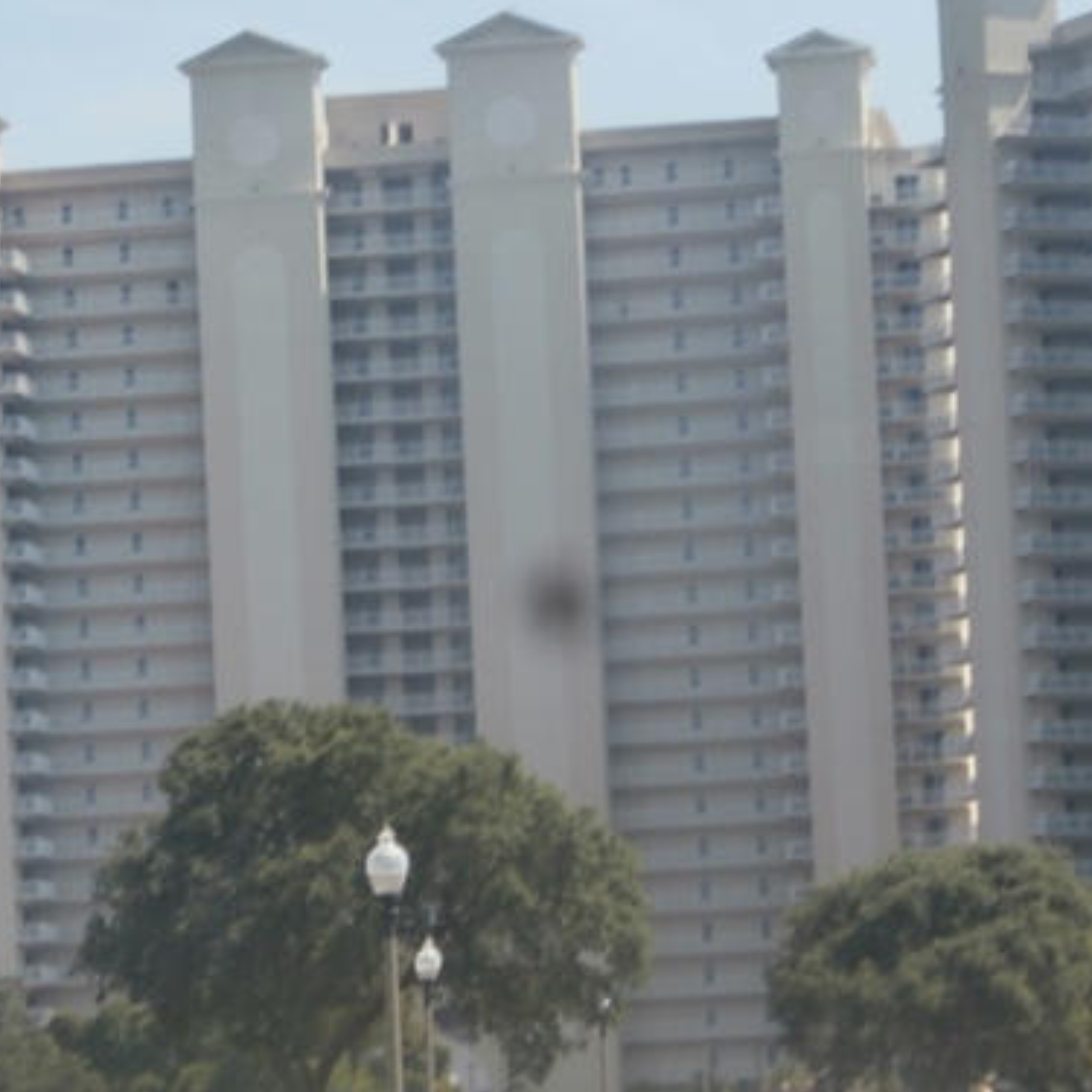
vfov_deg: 10.5
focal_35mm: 166
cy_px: 673
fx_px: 5925
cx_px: 376
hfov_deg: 10.5
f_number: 5.4
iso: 100
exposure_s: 1/500
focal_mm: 19.54
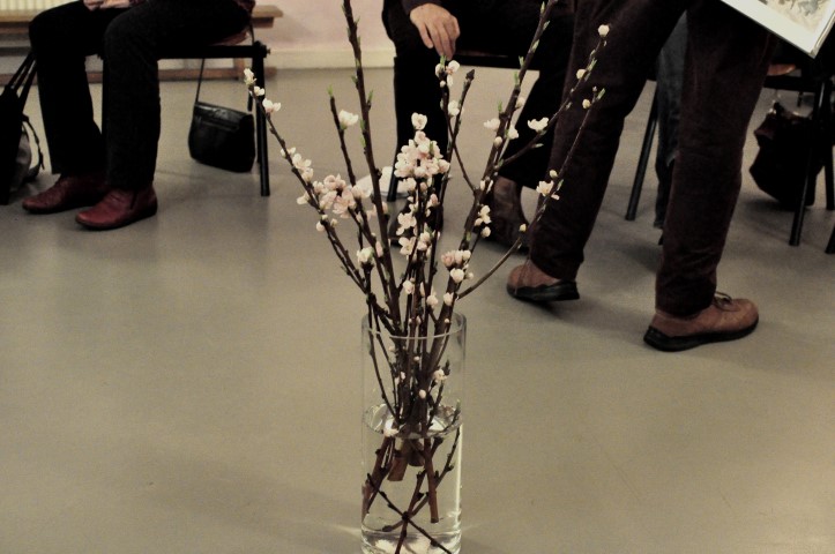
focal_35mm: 52
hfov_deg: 37.9
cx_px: 418
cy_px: 277
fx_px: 1216
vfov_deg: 25.7
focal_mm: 35
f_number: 5
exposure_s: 1/15
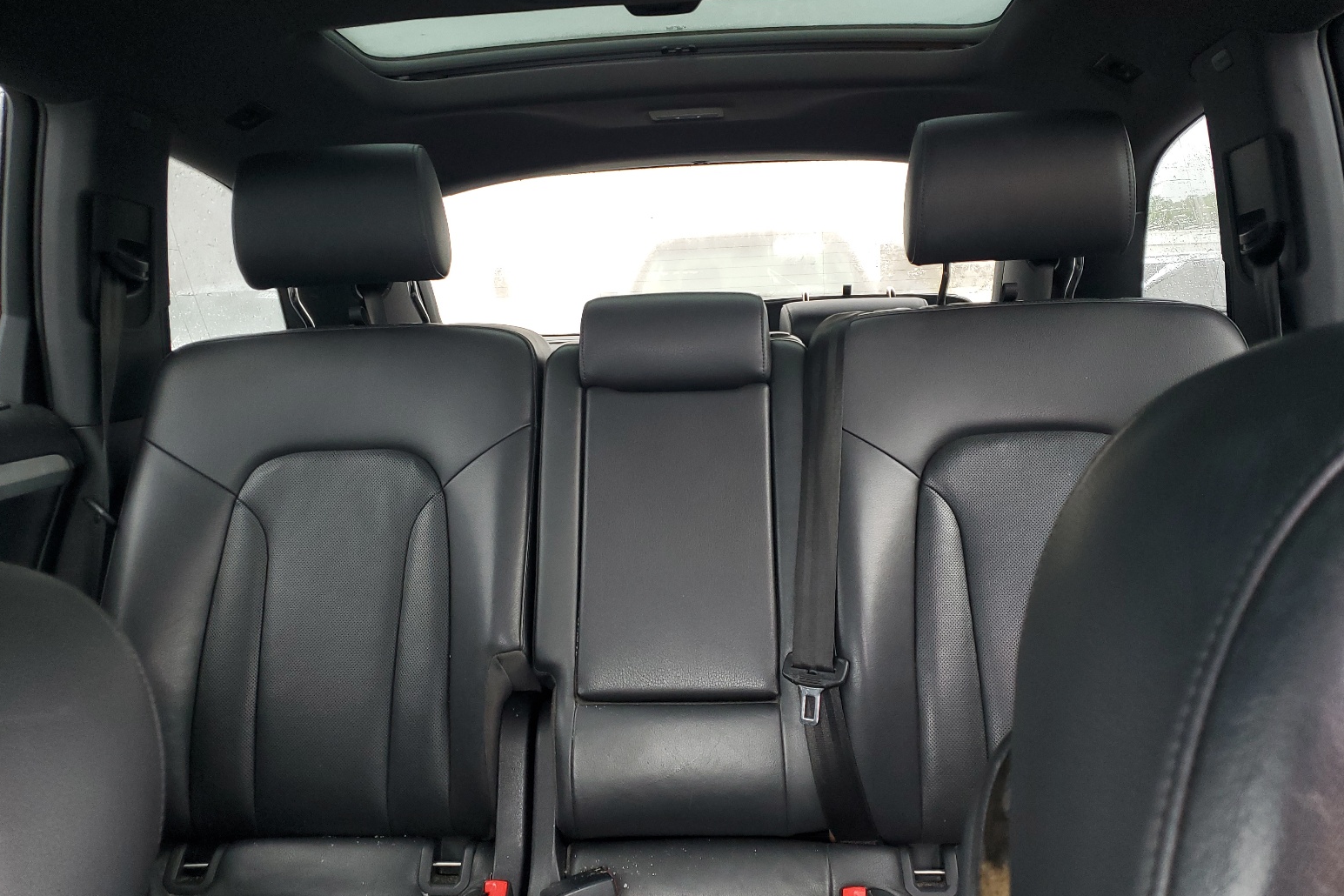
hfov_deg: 65.5
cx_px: 672
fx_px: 1045
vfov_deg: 46.3
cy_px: 406
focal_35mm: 28
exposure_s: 1/60.2
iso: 90
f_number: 1.5
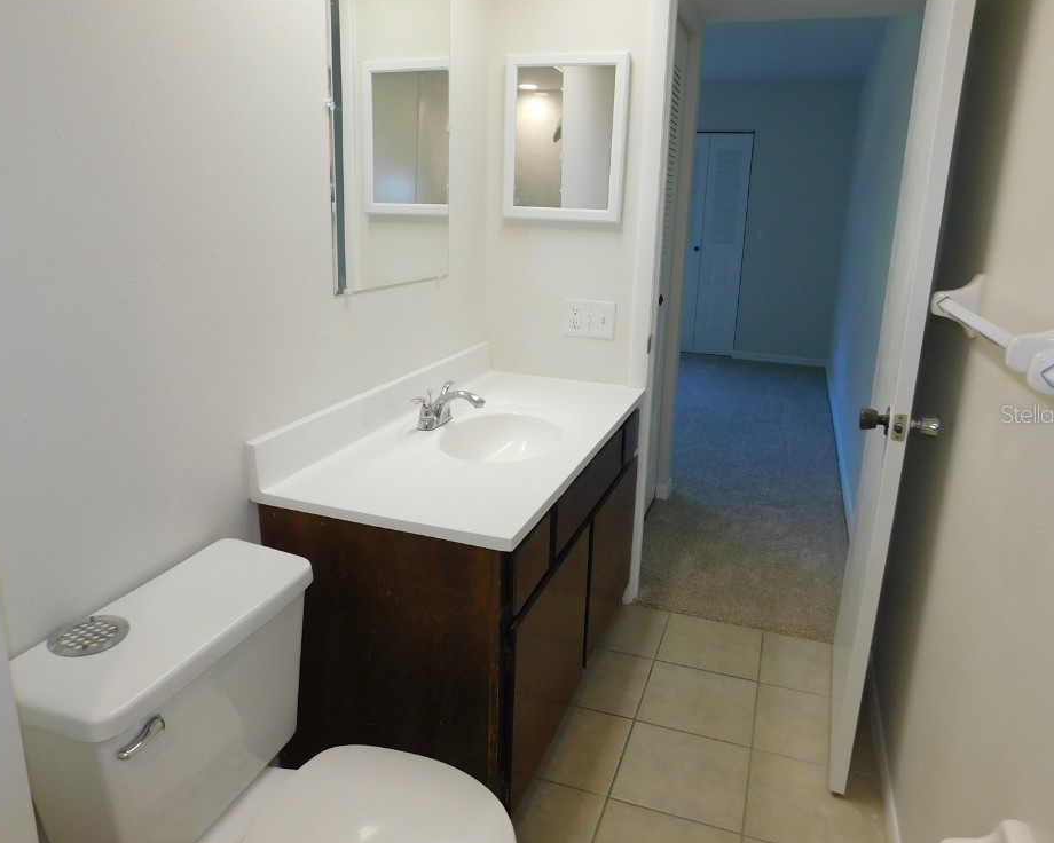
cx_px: 522
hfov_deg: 68.1
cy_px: 413
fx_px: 780
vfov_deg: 56.8
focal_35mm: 25
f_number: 3
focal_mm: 4
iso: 125
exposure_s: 1/40
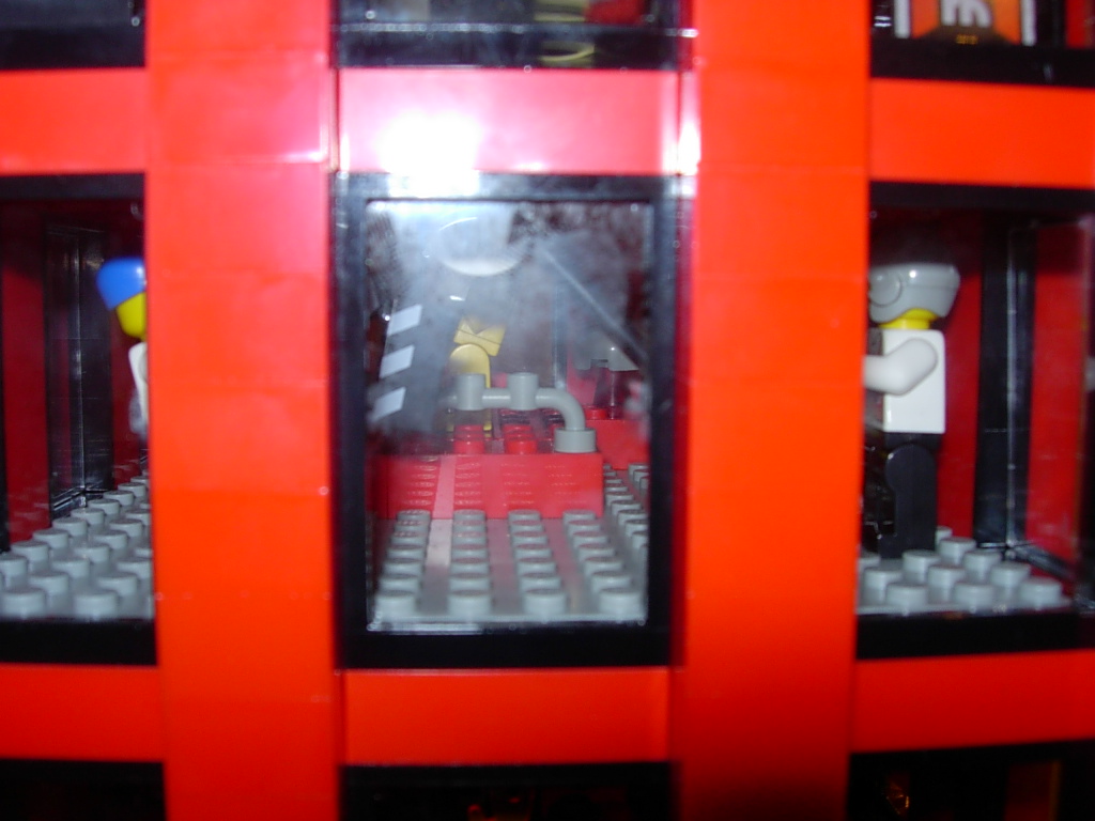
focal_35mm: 38
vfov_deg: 37.7
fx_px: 1202
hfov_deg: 49.0
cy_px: 410
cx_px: 548
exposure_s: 1/64
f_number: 4.8
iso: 79
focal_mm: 7.8
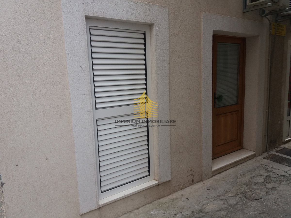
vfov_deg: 49.7
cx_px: 146
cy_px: 109
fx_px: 235
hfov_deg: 63.4
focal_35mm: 28
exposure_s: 1/154
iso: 64
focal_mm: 3.7
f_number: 1.9
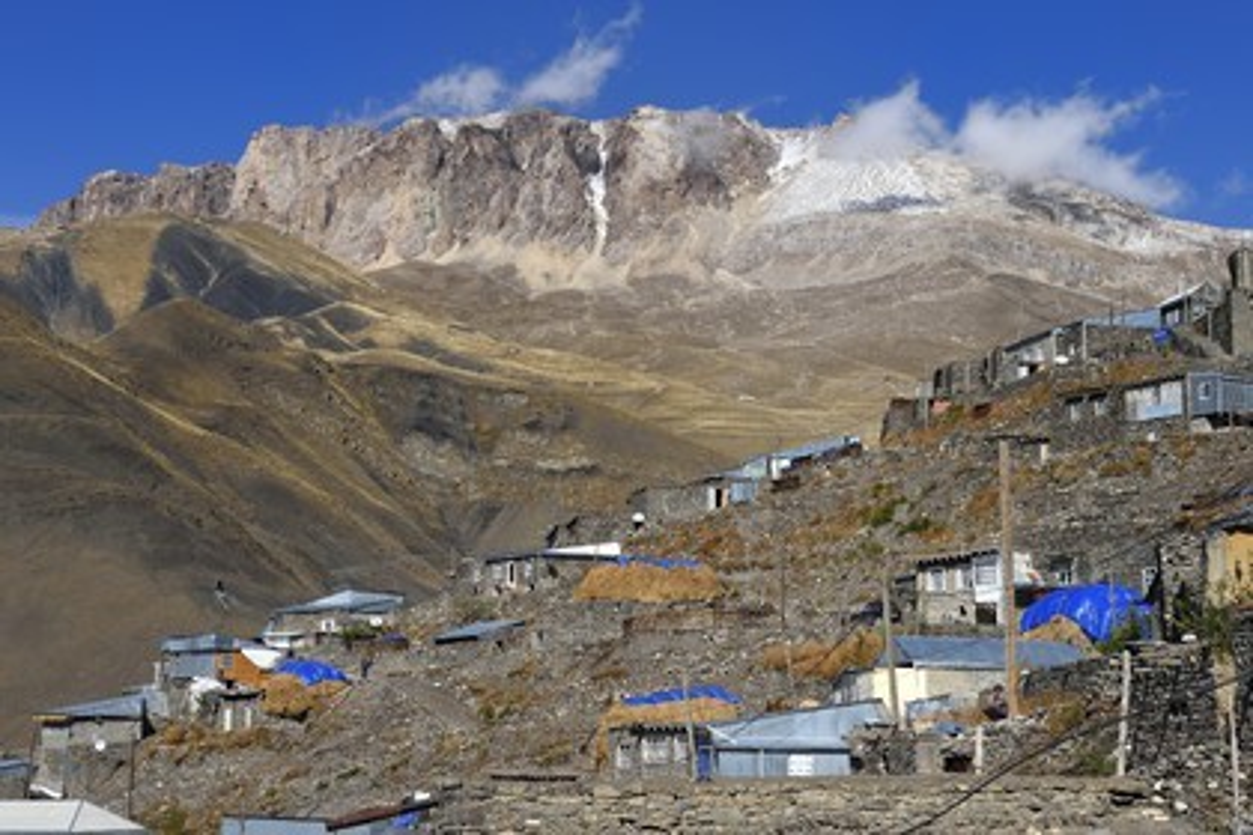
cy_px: 418
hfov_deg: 32.4
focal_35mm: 62
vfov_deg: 21.9
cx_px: 626
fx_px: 2158
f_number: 14
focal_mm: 62
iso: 200
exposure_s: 1/250
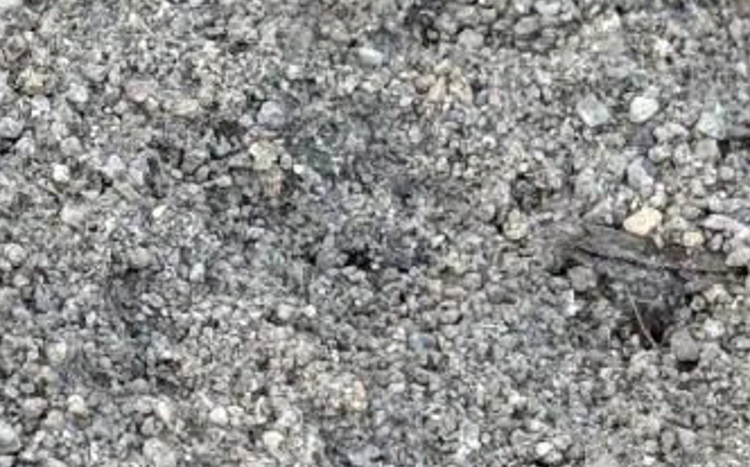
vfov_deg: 5.9
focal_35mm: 221
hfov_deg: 9.4
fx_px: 4514
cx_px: -160
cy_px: -59
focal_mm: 6.76
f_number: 1.78
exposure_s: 1/553
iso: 64
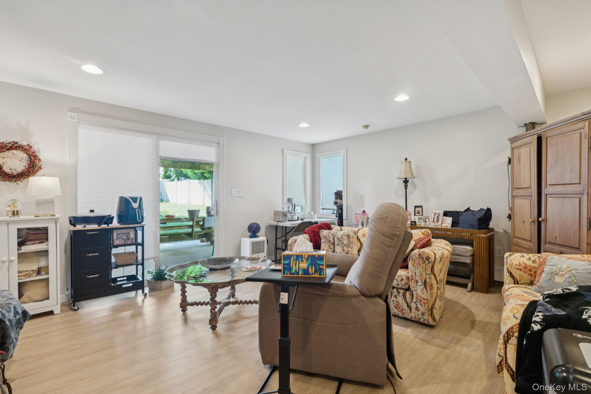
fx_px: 279
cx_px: 296
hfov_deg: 93.3
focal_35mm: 17
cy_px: 197
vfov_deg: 70.4
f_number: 9
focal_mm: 17
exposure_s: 1/3
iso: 250
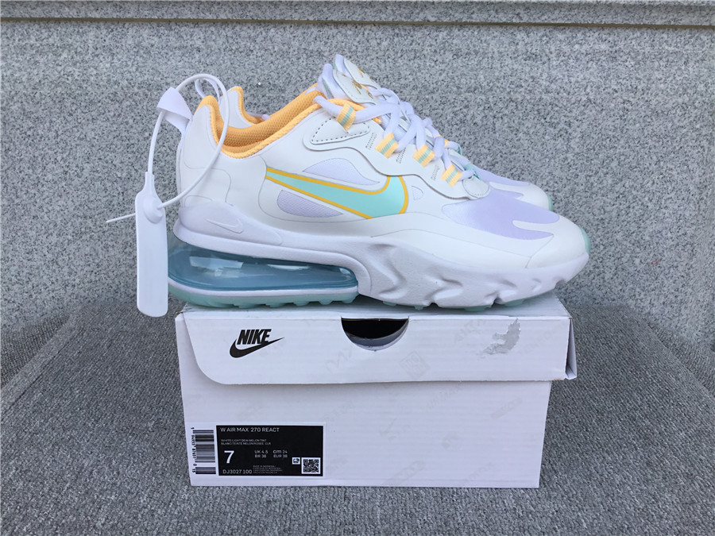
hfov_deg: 58.4
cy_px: 268
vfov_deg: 45.4
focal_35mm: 31
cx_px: 358
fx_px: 640
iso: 25
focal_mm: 3.3
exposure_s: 1/543
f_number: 2.4
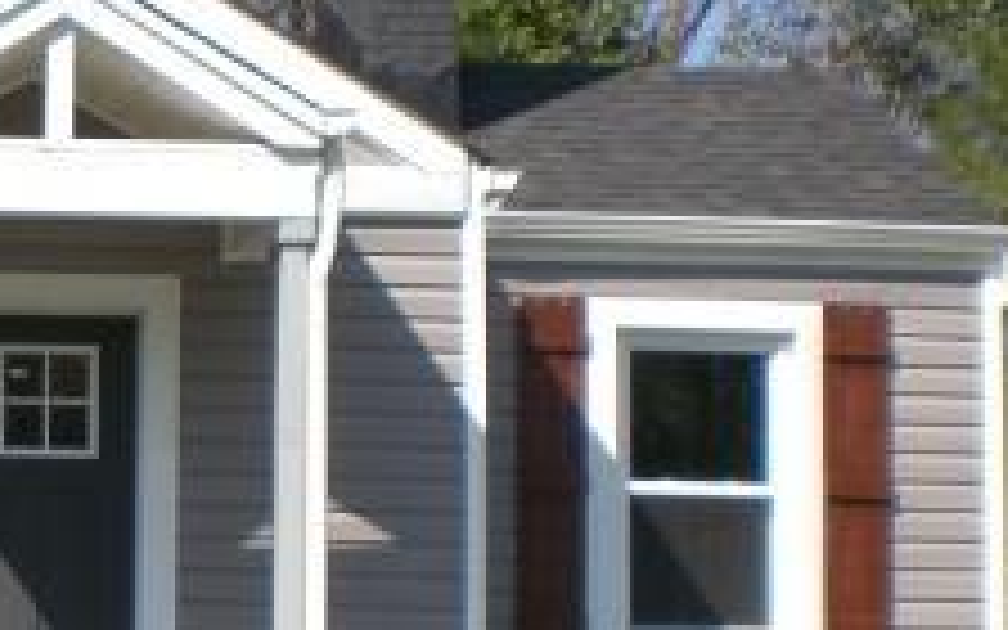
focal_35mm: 115
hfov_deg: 17.1
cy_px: 567
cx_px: -302
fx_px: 3159
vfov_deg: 11.3
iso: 50
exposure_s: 1/400
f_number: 4.4
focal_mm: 6.3
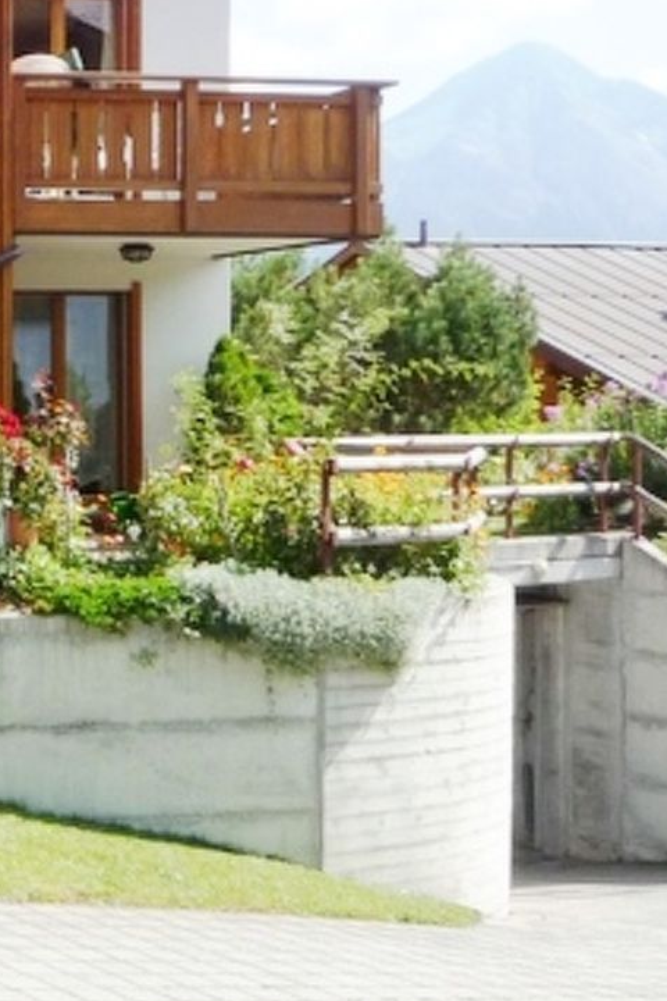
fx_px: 2056
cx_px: -275
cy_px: 395
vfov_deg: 27.3
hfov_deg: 17.0
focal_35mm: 74
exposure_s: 1/500
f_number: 4
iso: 100
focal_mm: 4.4
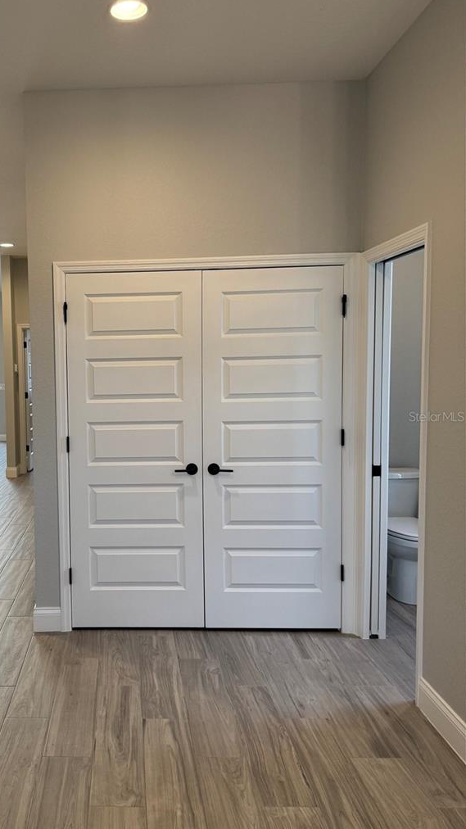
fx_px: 681
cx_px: 98
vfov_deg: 62.6
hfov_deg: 36.6
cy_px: 416
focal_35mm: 31
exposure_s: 1/120
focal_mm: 6.76
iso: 125
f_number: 1.78
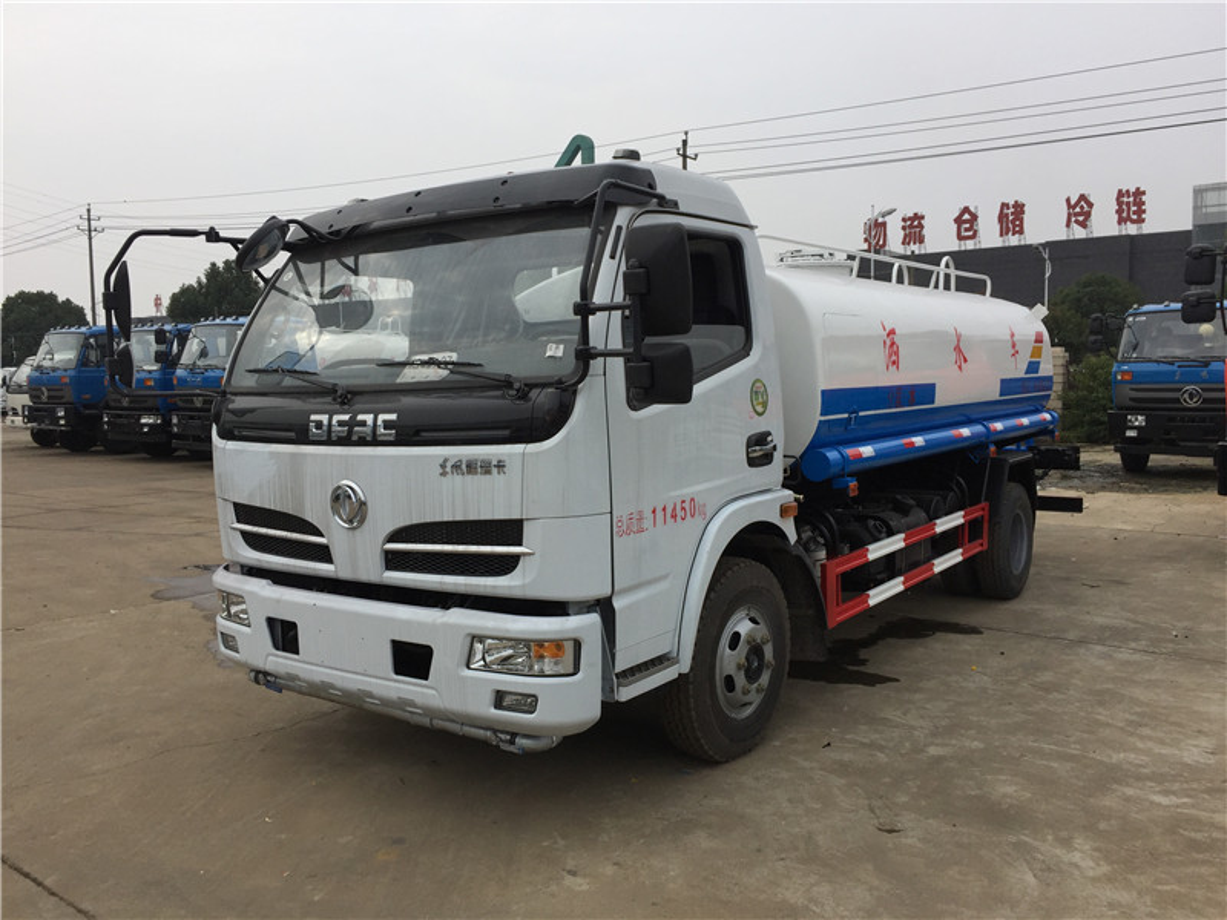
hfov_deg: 61.7
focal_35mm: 29
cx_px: 614
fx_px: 1028
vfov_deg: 48.2
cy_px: 460
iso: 32
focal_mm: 4.15
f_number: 2.2
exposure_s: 1/1647
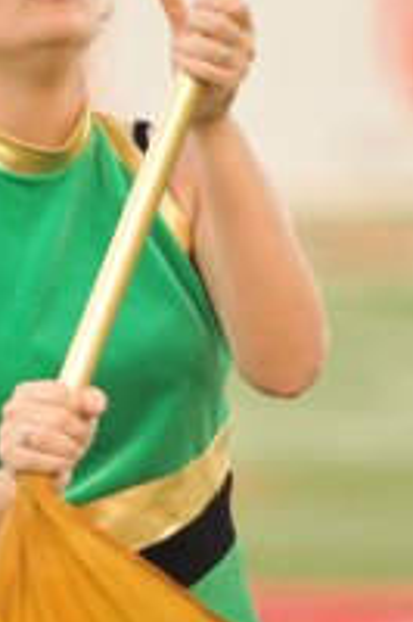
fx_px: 15530
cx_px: -11
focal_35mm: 901
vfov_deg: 2.3
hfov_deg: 1.5
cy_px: 373
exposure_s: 1/320
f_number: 2.8
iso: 200
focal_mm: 200
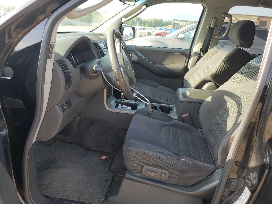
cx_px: 136
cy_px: 102
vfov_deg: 53.1
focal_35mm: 26
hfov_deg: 67.3
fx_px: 204
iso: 50
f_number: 1.5
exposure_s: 1/270
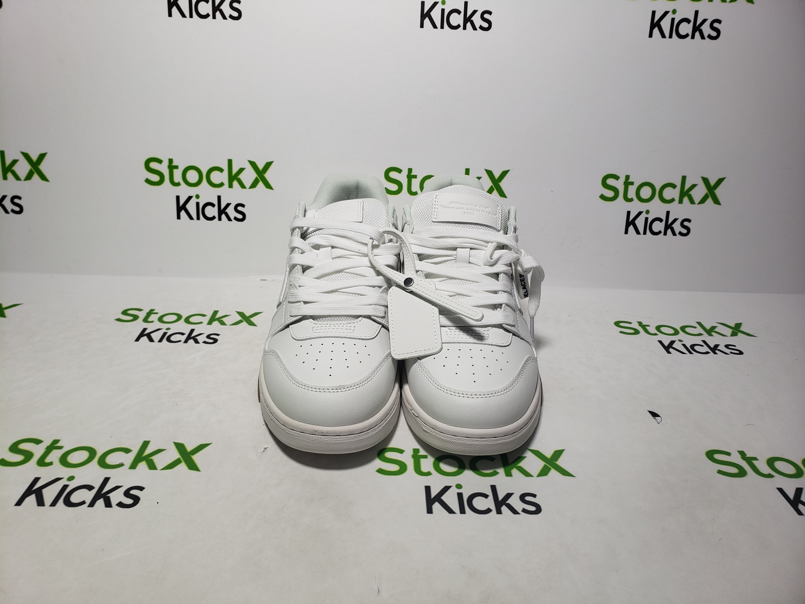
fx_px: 605
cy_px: 302
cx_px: 402
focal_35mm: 26
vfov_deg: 53.1
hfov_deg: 67.3
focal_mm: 4.3
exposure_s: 1/384
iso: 50
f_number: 2.4
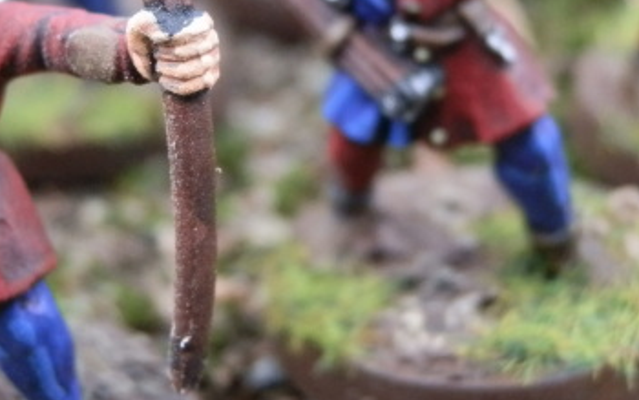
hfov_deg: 21.0
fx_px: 1725
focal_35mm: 99
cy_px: 66
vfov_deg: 13.1
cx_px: 283
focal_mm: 10.99
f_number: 3.7
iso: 400
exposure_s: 1/80
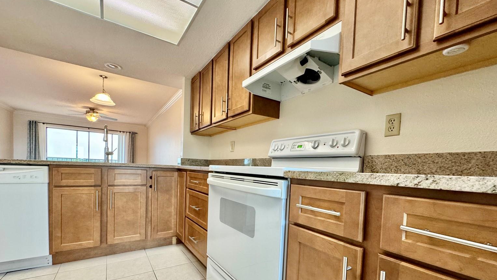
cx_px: 245
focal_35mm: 16
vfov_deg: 66.0
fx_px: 211
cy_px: 177
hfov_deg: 99.4
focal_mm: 2.22
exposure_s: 1/60
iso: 200
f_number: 2.2
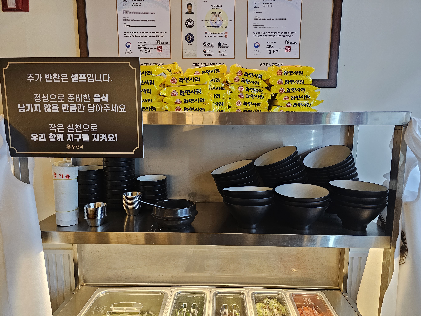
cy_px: 158
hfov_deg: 73.9
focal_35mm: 23
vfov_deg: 58.9
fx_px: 280
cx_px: 210
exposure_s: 1/120
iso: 400
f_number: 1.7
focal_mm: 6.3
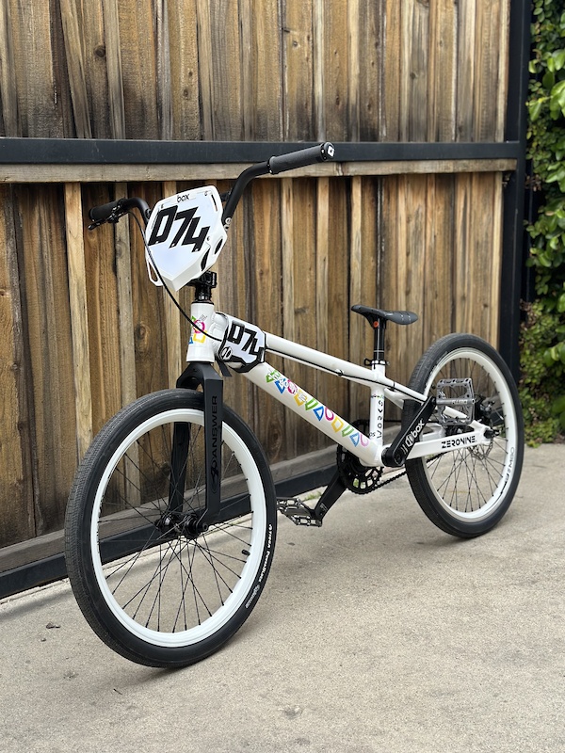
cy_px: 376
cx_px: 282
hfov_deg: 30.3
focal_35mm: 48
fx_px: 1045
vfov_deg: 39.7
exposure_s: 1/1751
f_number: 1.78
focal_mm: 6.86
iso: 80
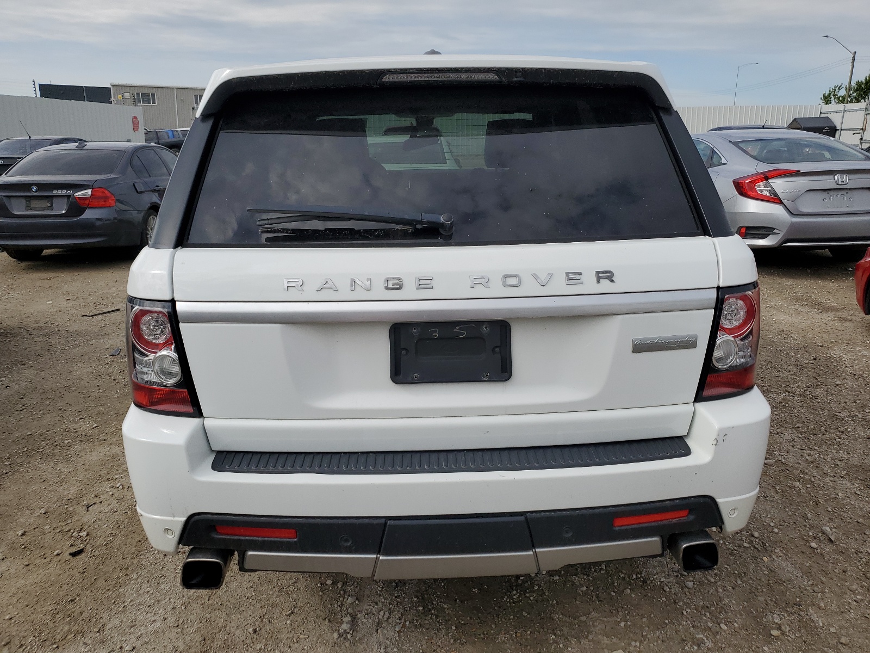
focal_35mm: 26
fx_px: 653
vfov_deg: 53.1
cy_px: 326
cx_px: 435
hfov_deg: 67.3
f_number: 1.5
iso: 50
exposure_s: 1/5000
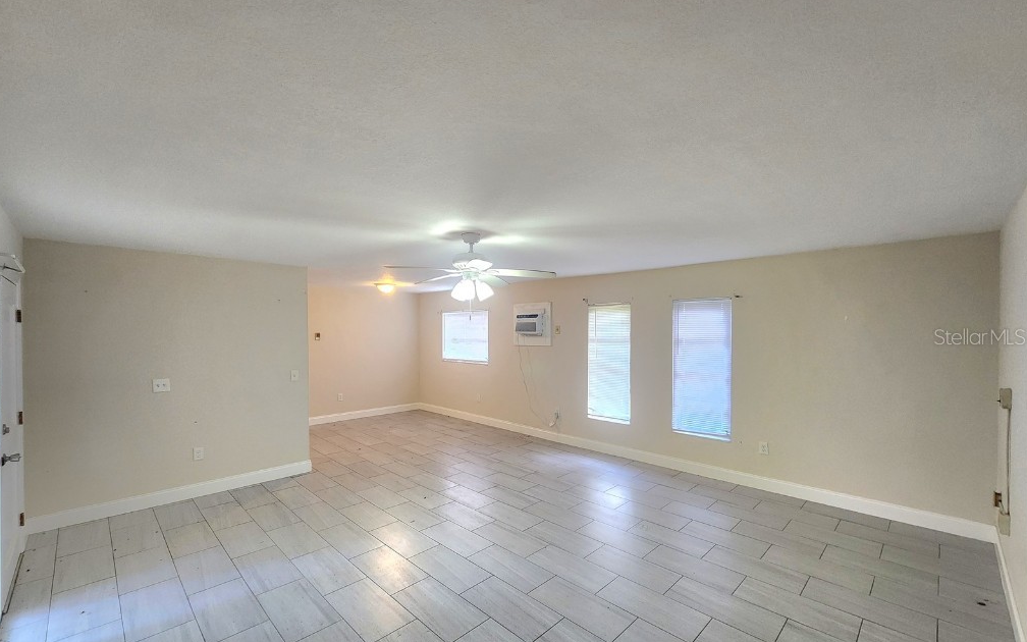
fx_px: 392
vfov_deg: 78.6
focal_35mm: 14
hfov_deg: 105.3
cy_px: 336
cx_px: 508
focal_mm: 2.2
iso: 320
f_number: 2.2
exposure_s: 1/40
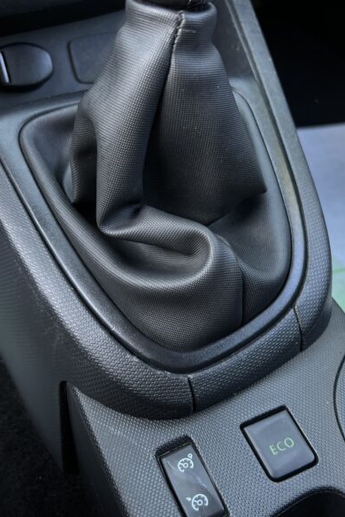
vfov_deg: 51.9
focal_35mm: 37
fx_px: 532
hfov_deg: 35.7
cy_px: 259
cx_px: 221
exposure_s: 1/121
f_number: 1.5
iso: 125
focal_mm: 5.7
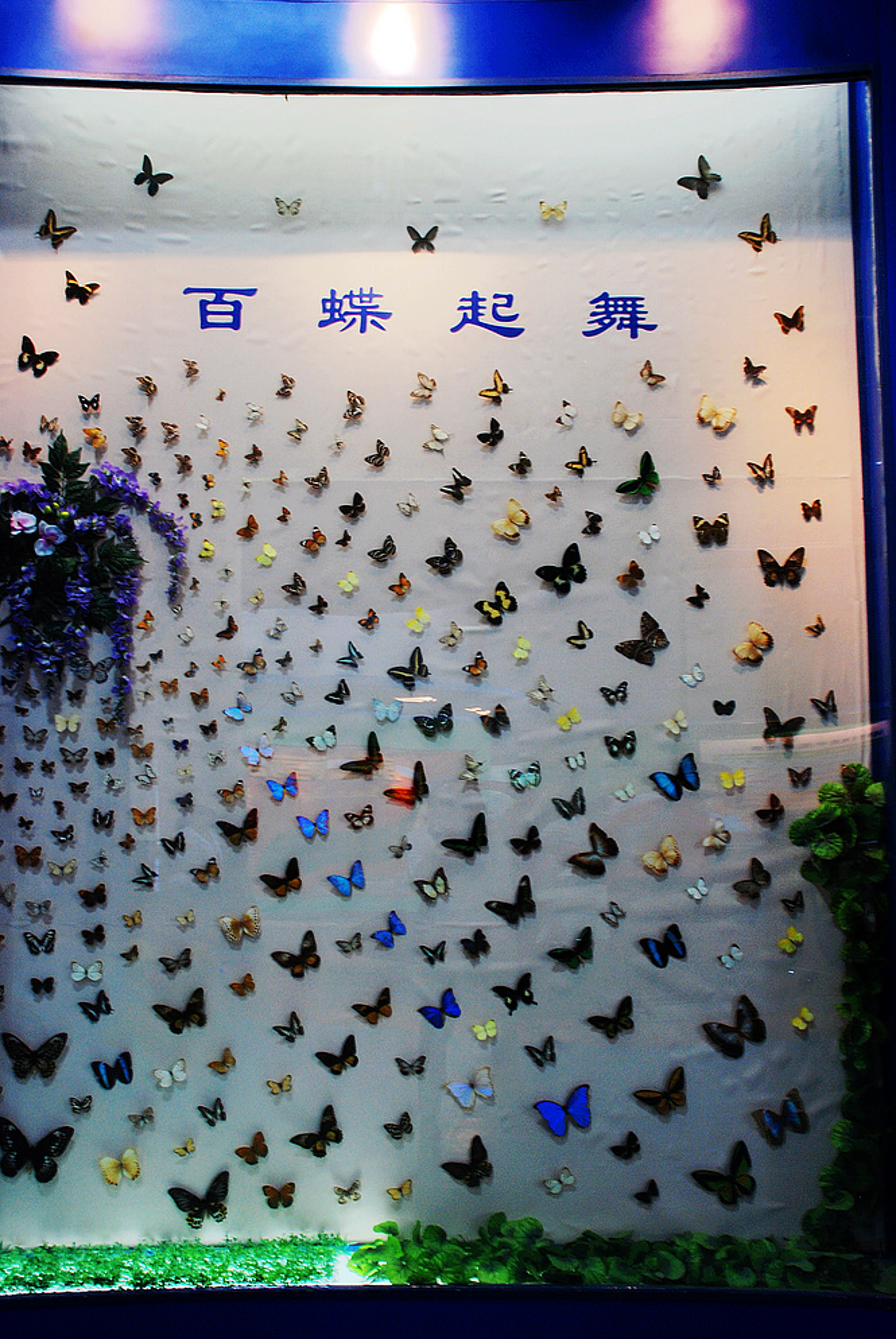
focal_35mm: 34
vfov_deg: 55.7
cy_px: 663
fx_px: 1266
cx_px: 439
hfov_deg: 39.0
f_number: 4
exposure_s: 1/10
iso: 200
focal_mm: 22
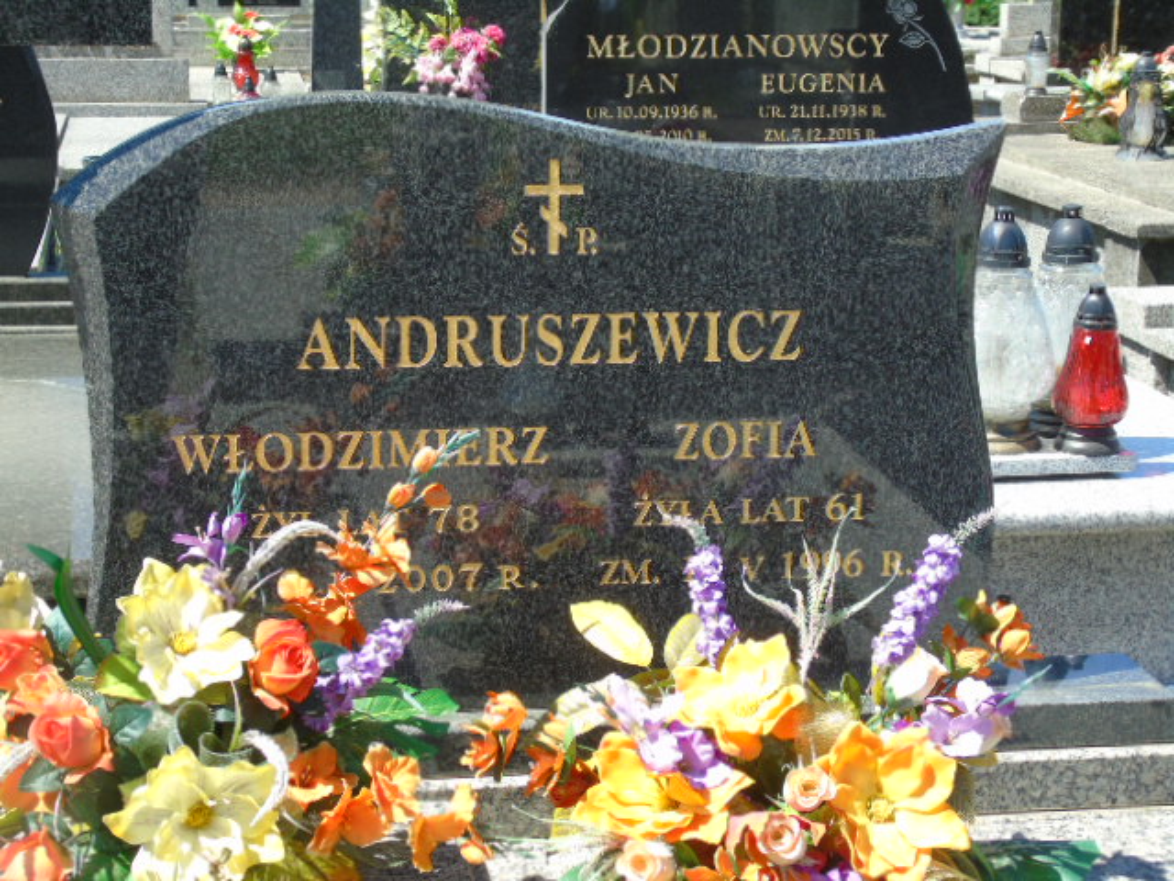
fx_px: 2408
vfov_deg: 20.7
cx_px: 587
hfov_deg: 27.4
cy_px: 440
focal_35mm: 71
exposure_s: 1/200
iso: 80
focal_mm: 13
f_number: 4.7
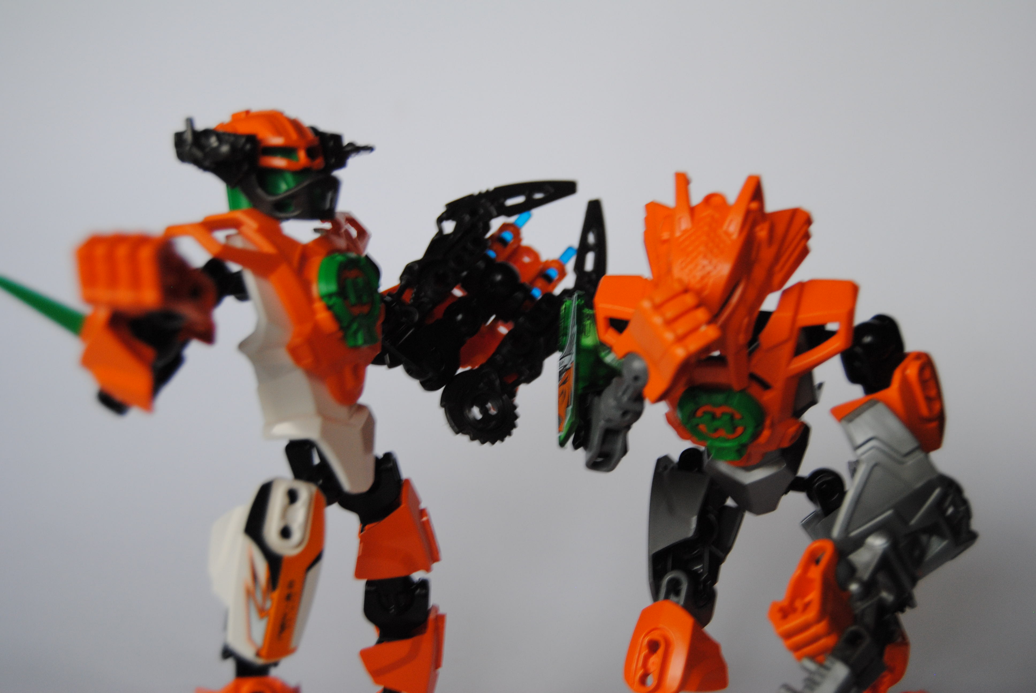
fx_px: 1513
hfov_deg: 37.8
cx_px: 518
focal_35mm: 52
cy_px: 346
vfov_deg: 25.8
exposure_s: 1/20
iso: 400
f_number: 4.5
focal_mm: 35
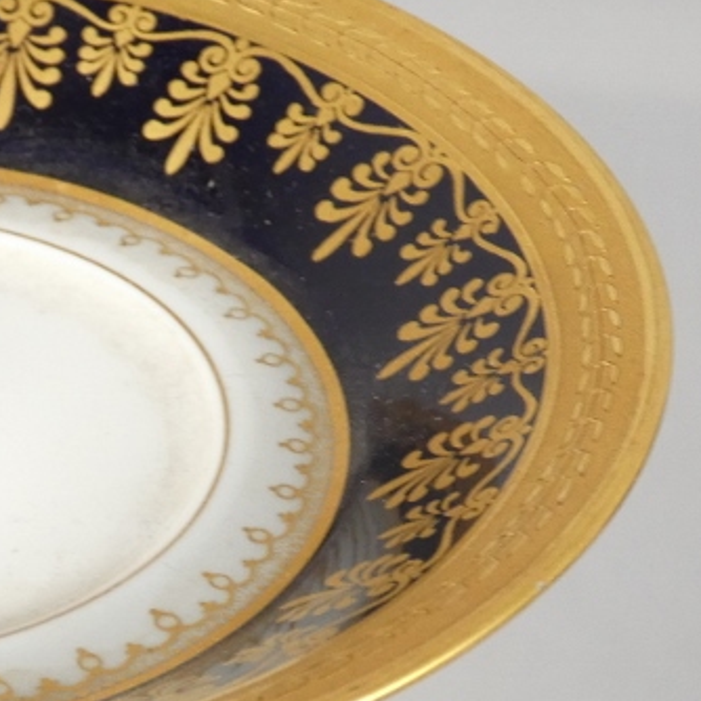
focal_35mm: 130
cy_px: 535
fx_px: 2978
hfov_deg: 13.3
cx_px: 61
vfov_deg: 13.4
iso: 250
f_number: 3.8
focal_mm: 8.6
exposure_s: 1/80
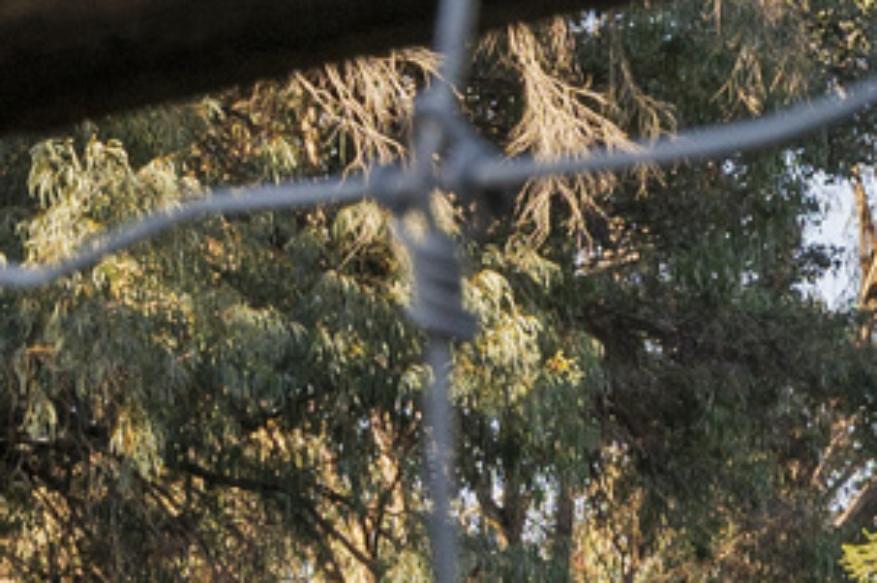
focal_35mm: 191
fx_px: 4650
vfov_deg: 6.9
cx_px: 1722
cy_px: 1159
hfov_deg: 10.0
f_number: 9
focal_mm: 24
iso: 200
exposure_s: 1/200
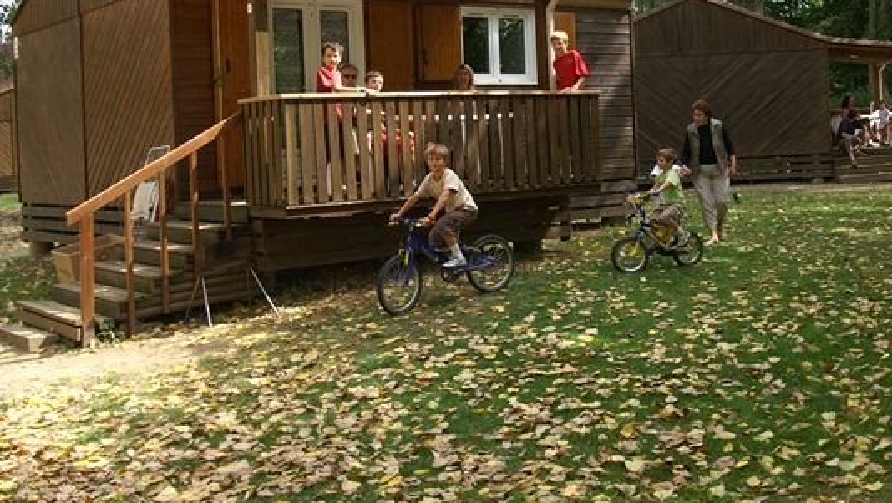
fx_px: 1112
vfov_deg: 25.2
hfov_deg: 43.0
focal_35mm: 47
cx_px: 611
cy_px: 132
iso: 100
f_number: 7.1
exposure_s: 1/125
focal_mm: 20
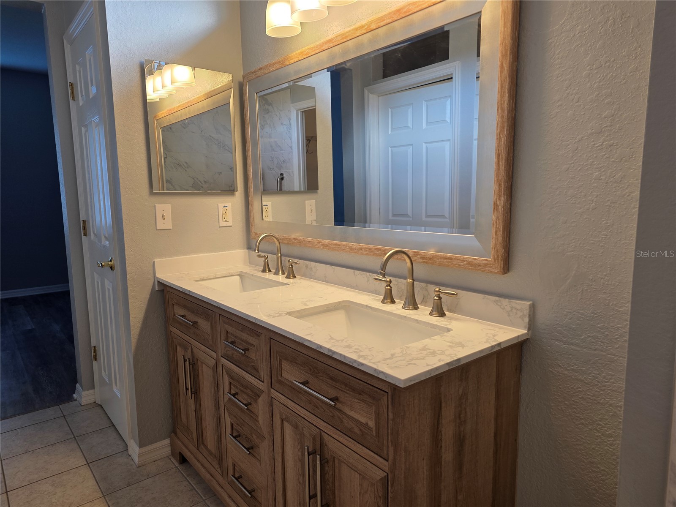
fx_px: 449
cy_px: 254
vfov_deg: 58.9
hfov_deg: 73.9
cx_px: 338
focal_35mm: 23
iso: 80
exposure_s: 1/120
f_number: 1.7
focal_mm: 6.25
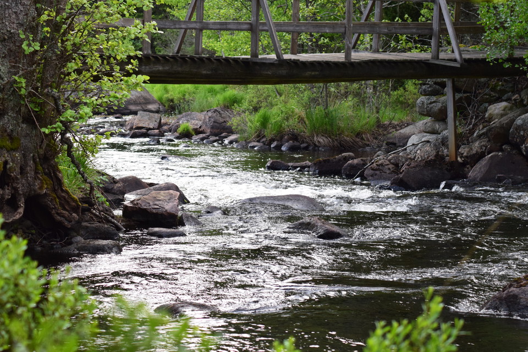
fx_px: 1540
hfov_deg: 19.5
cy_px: 176
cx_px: 264
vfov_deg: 13.0
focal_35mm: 105
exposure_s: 1/125
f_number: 8
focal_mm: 70
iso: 1600
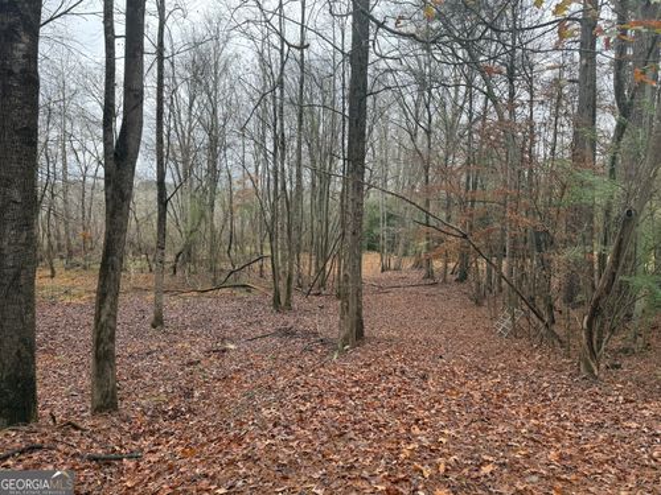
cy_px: 248
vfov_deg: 56.8
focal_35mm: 24
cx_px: 330
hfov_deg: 71.6
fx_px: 458
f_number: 1.78
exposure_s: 1/510
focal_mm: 6.76
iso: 100
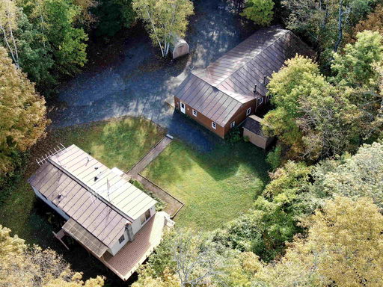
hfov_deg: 47.9
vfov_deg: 36.8
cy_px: 144
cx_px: 192
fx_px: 432
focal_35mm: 39
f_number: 3.4
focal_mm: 6.63
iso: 100
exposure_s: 1/80
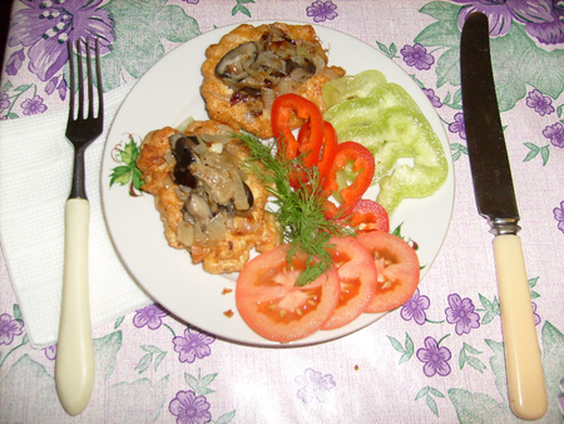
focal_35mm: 35
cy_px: 212
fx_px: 571
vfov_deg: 40.7
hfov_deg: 52.6
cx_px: 282
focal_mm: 5.8
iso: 100
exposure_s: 1/45
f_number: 2.8
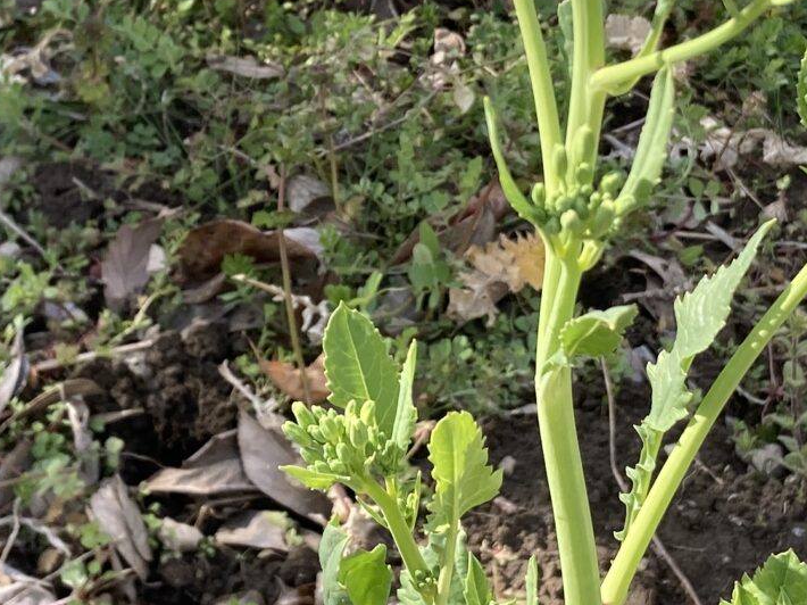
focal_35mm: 101
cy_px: 133
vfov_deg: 14.6
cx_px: 426
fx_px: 2354
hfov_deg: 19.5
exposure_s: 1/738
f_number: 1.8
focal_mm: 3.99
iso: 20
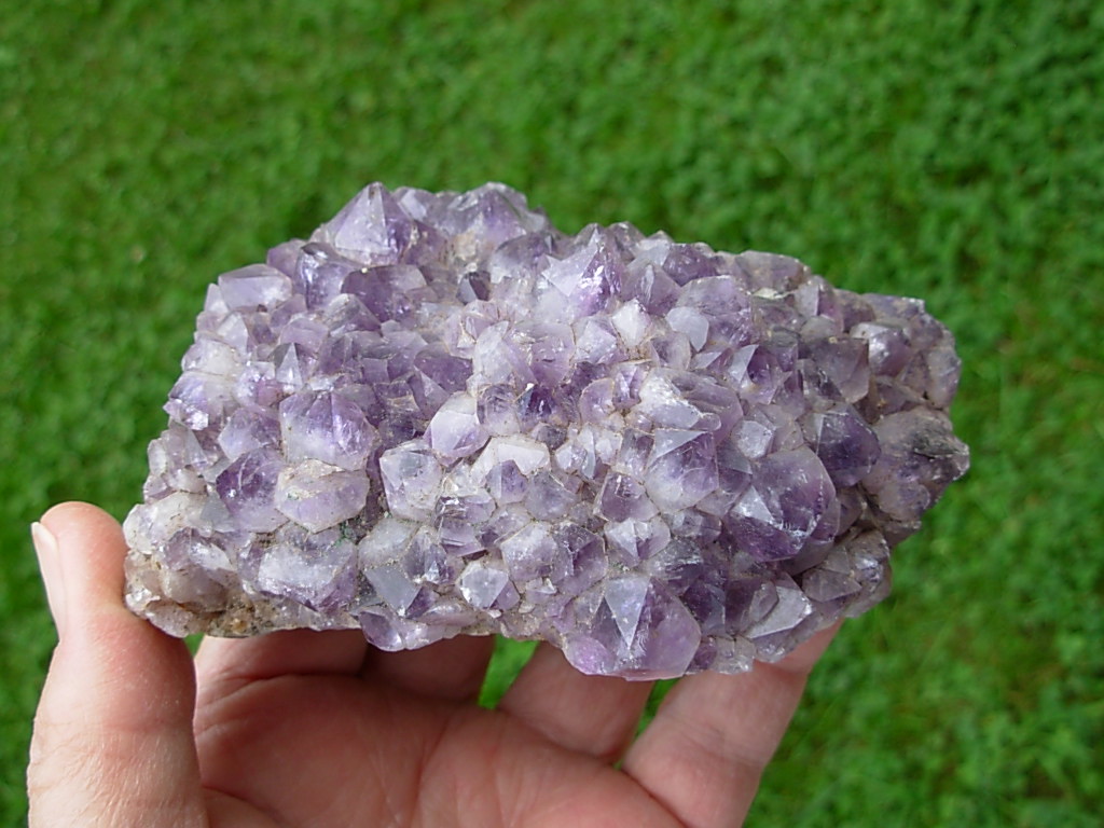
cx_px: 552
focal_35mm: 38
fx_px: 1212
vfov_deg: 37.7
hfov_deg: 49.0
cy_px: 414
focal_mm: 6.3
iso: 50
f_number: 2.9
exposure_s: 1/304
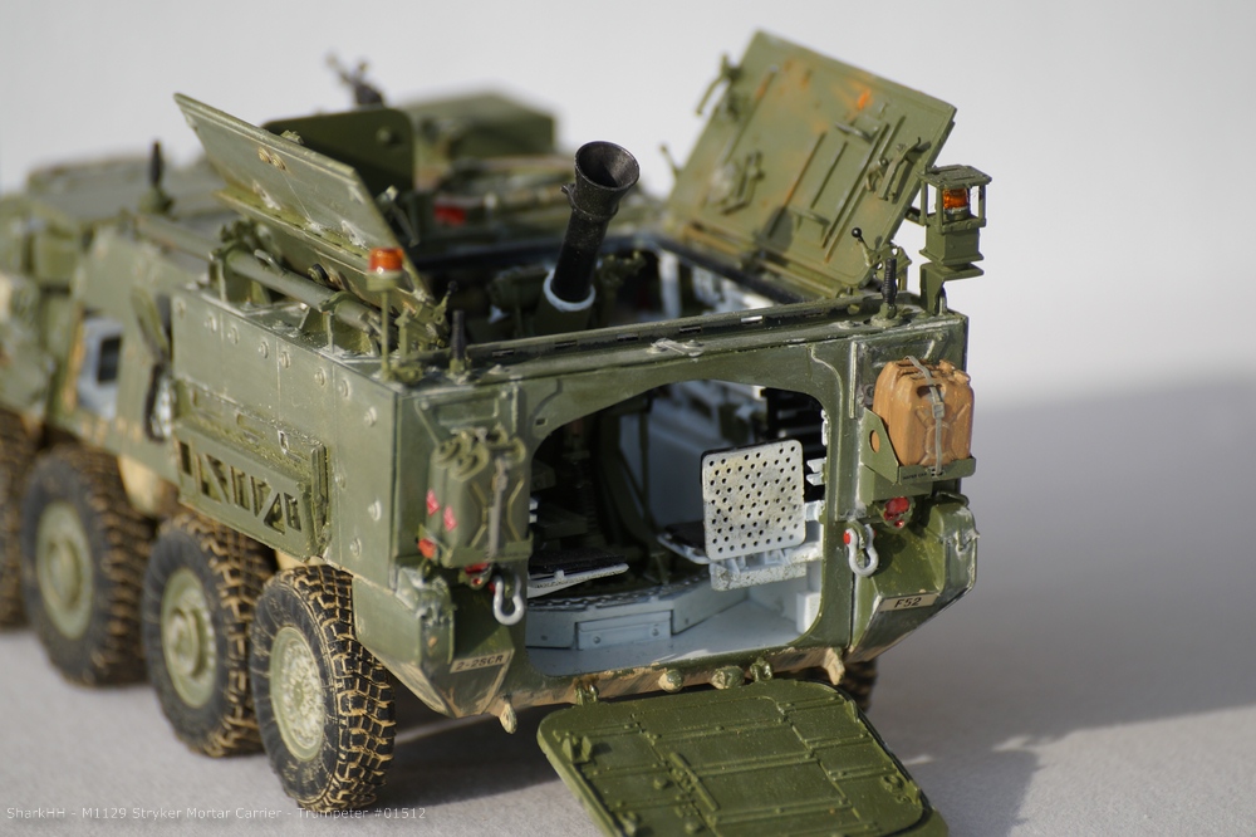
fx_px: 10986
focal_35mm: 315
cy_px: 418
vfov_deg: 4.4
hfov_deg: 6.5
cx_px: 628
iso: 100
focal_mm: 210
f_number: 5.6
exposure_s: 1/400
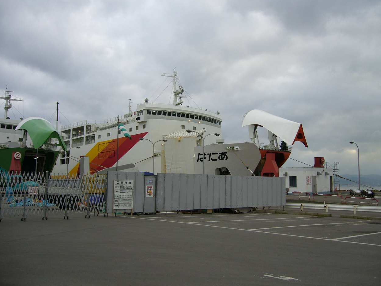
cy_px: 139
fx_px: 396
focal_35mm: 36
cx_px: 195
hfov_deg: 51.3
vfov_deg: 39.7
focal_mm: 5.8
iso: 80
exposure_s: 1/200
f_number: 2.8
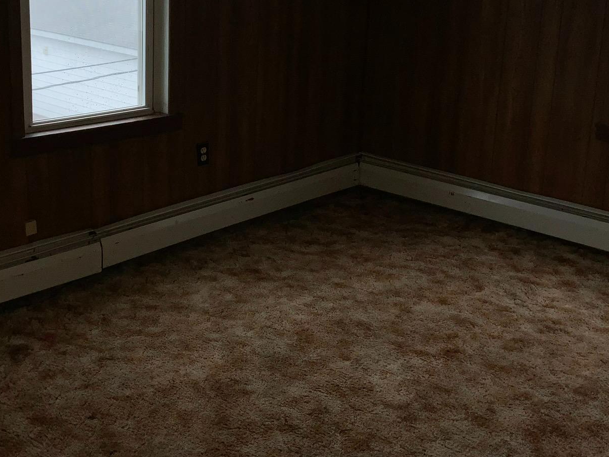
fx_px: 862
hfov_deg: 38.9
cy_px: 127
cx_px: 270
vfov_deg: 29.3
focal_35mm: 49
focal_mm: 3
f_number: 1.8
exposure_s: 1/60
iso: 20
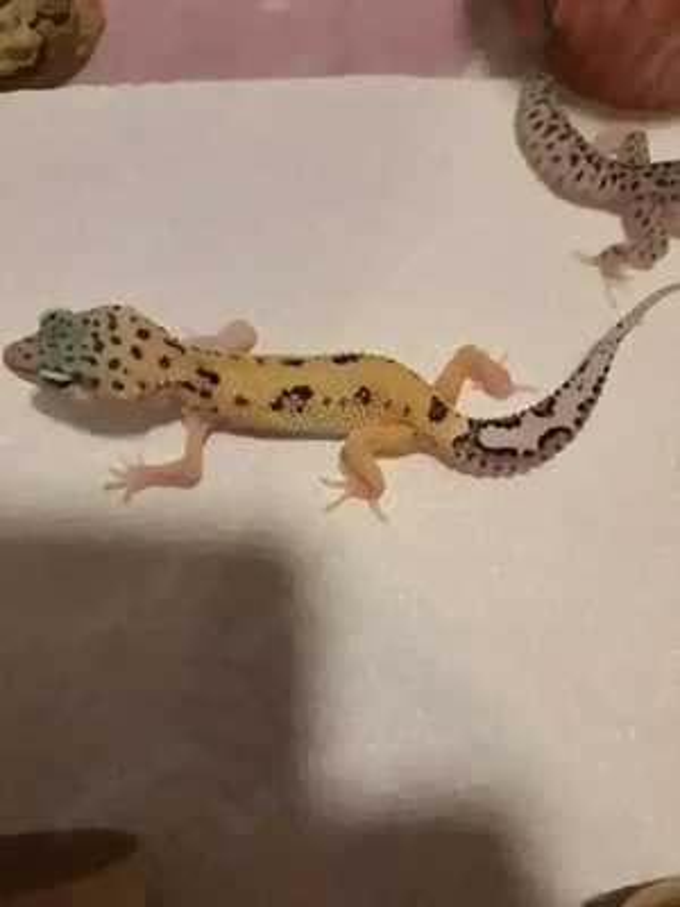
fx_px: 629
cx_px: 340
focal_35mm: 24
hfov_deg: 56.8
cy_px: 454
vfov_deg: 71.6
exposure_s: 1/50
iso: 125
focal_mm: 5.23
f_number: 1.8
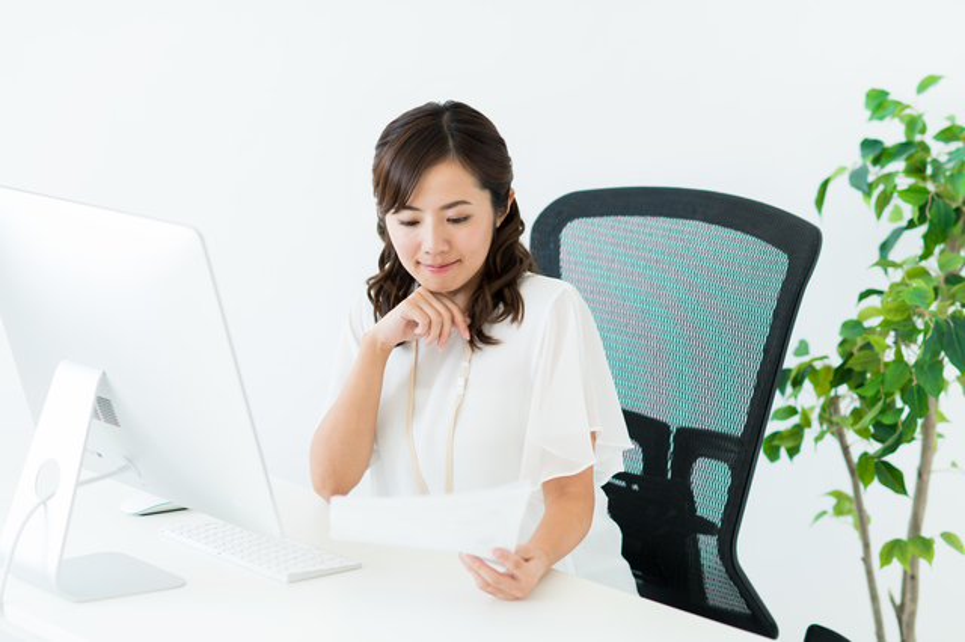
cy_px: 321
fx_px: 2277
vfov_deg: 16.1
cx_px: 482
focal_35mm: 85
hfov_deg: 23.9
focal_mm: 85
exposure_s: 1/125
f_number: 2.8
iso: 320
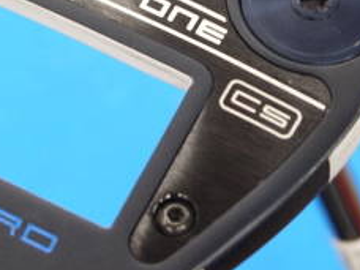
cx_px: 51
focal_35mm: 236
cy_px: 46
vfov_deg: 6.3
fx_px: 2454
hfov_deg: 8.4
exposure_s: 1/80
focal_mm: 42
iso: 800
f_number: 5.6
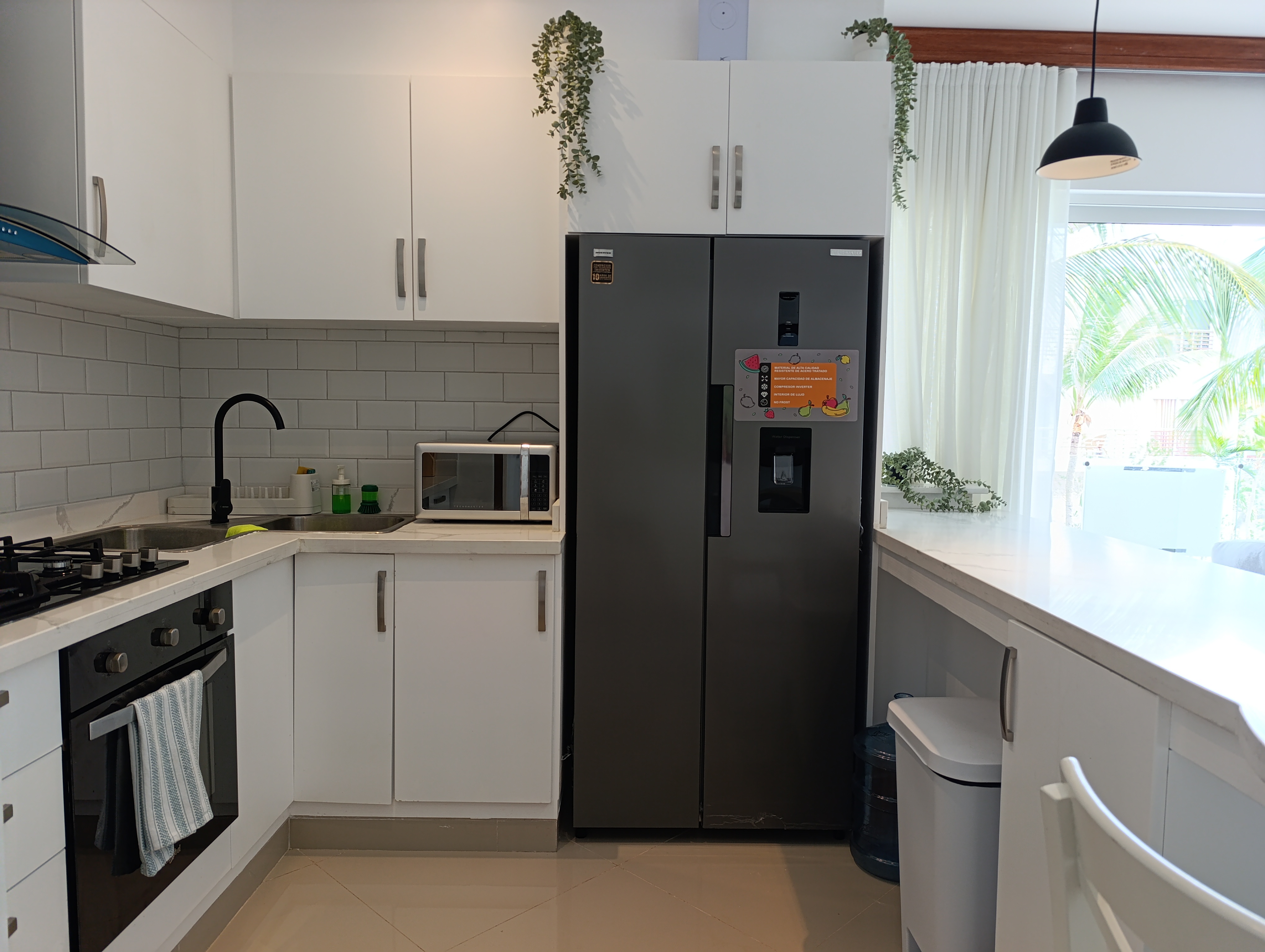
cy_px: 476
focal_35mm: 23
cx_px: 632
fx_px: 842
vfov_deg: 59.0
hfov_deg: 73.8
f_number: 1.6
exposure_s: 1/100
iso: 250
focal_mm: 6.14
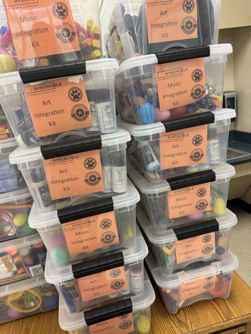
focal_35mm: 24
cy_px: 167
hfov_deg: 56.8
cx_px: 126
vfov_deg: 71.6
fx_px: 232
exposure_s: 1/60
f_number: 1.78
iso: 160
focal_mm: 6.76
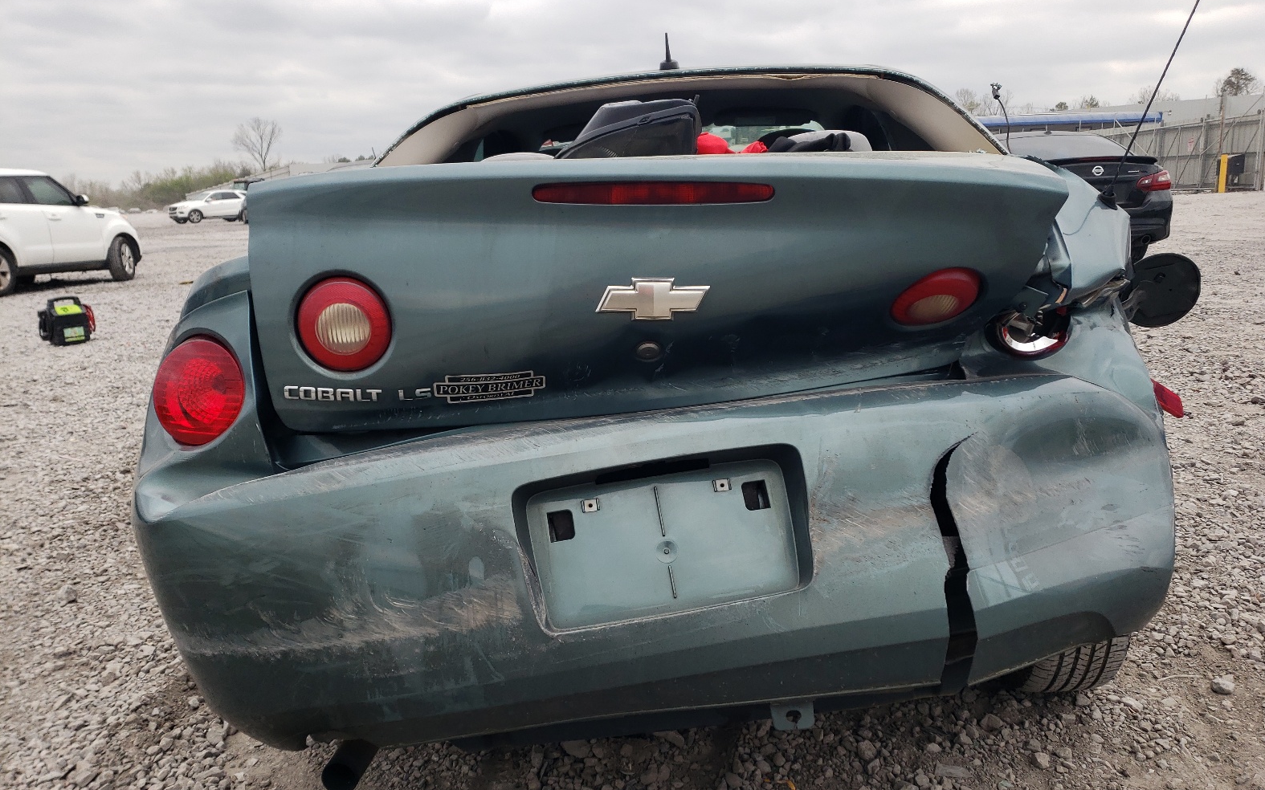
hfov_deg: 66.5
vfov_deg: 44.5
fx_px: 965
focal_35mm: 28
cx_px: 642
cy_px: 407
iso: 50
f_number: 1.5
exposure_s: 1/1250
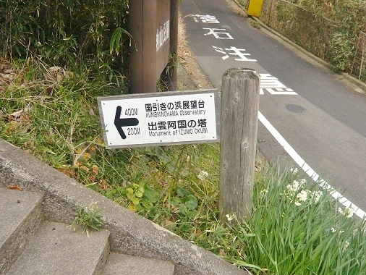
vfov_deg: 41.8
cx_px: 193
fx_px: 360
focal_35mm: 34
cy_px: 143
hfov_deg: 53.9
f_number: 2.8
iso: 125
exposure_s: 1/125
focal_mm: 4.6
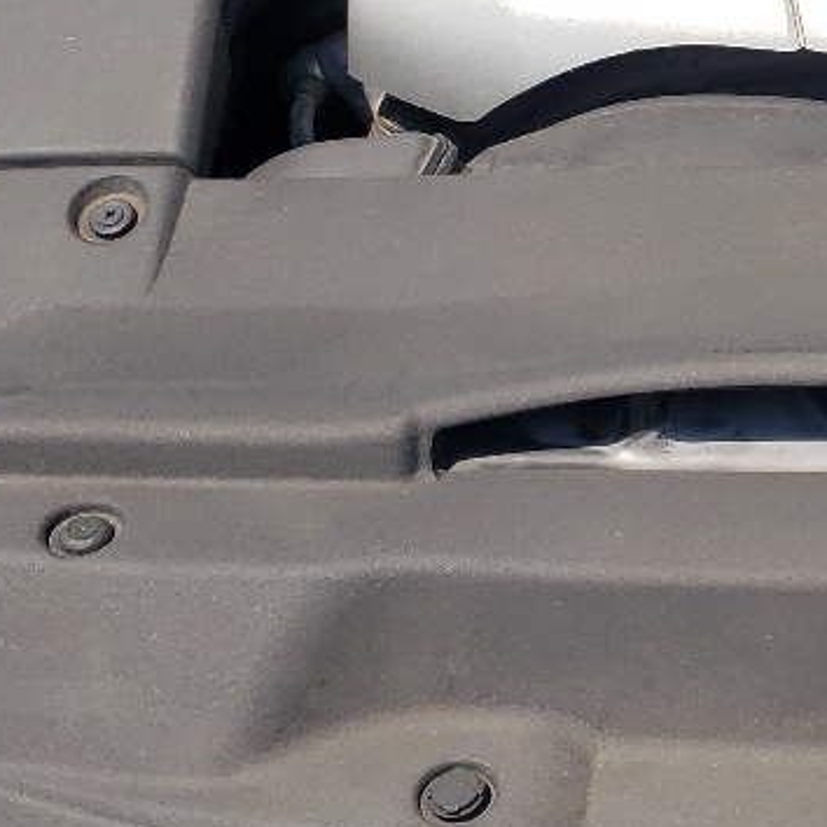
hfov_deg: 16.2
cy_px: 35
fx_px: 2811
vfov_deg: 16.4
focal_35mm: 104
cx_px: 941
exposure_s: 1/3333
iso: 50
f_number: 1.5
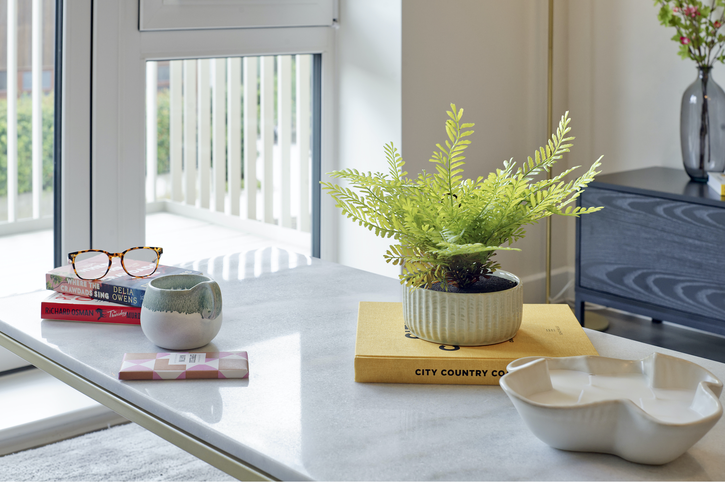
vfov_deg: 26.9
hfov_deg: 39.6
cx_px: 362
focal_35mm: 50
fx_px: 1006
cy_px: 241
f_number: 8
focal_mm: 50
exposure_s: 1/50
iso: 800
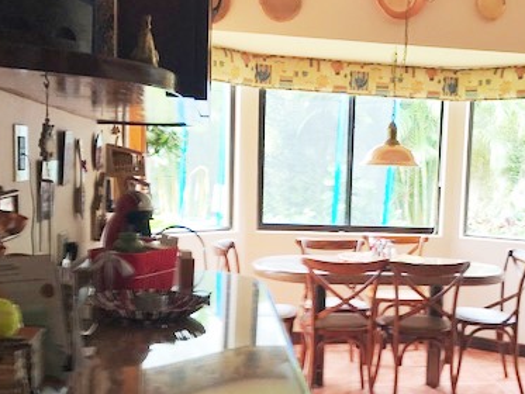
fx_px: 728
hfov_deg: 39.1
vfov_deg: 30.2
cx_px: 360
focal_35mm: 48
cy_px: 239
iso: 32
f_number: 1.8
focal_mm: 3.99
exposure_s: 1/92
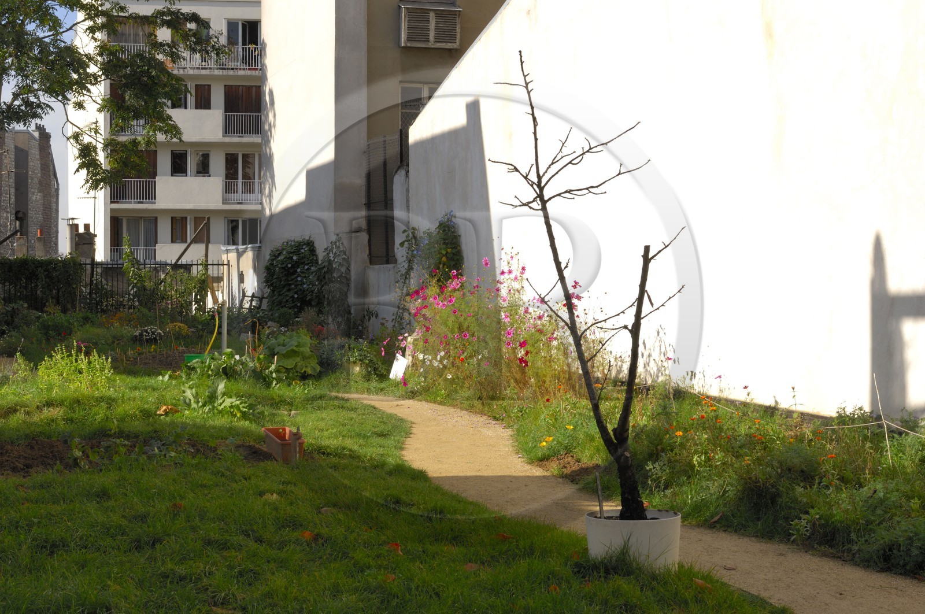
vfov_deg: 23.7
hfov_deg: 35.1
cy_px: 307
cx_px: 462
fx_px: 1463
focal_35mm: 57
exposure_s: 1/125
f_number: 12
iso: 160
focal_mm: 38
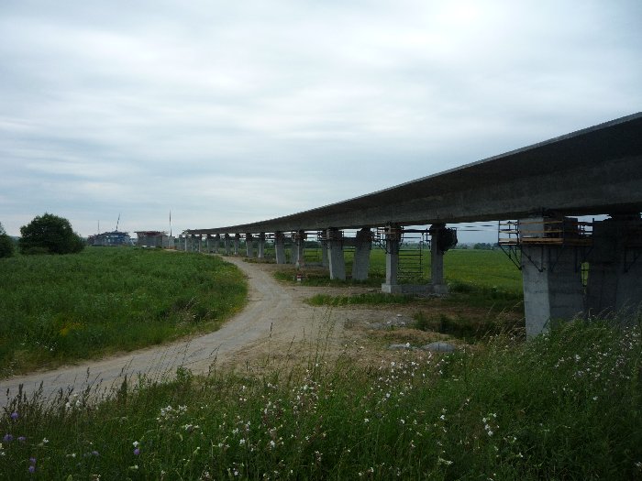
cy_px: 240
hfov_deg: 60.0
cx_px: 321
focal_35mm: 30
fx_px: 556
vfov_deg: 46.8
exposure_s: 1/200
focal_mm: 5.2
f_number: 4
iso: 100
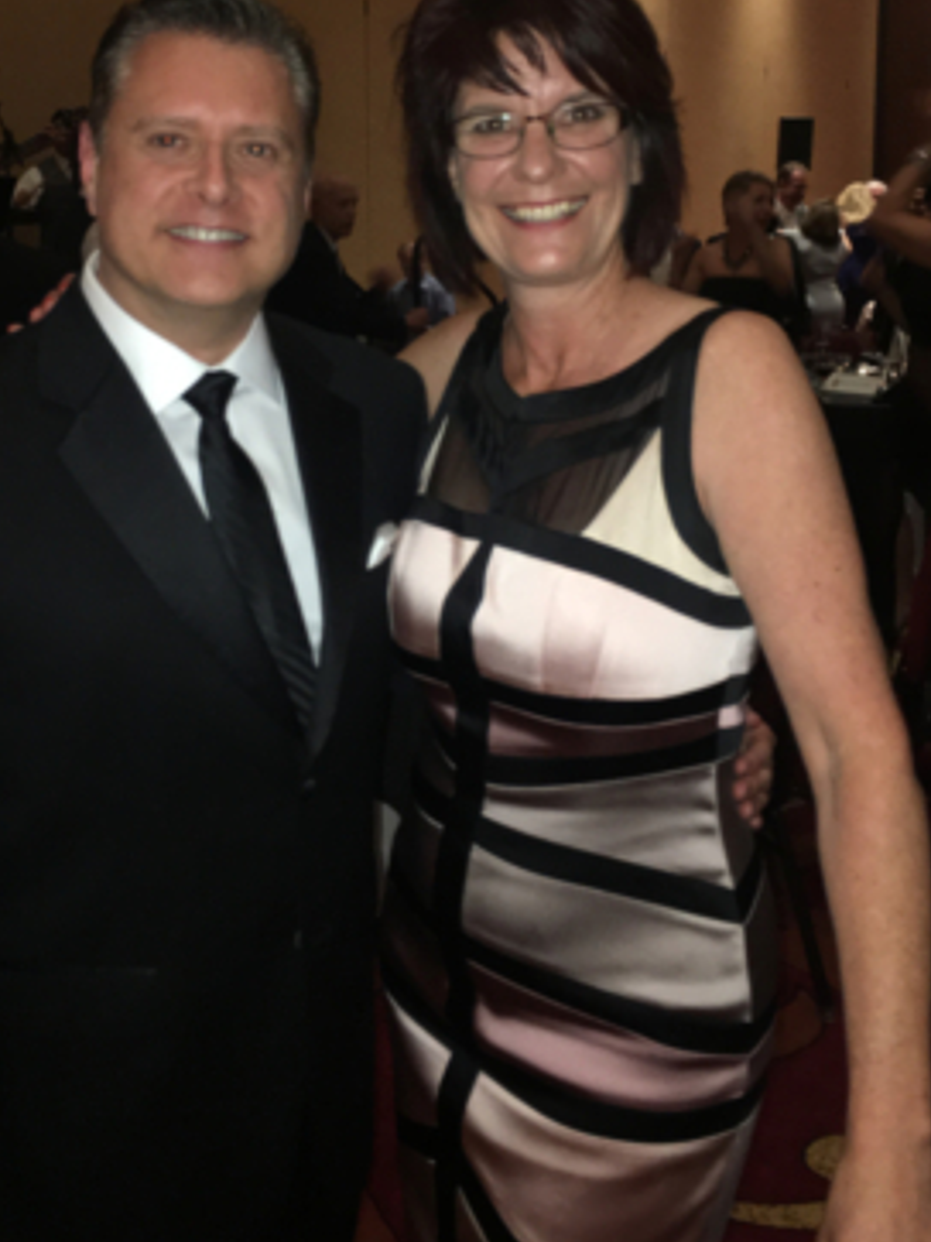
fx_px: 1435
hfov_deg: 35.9
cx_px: 412
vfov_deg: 46.0
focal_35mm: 40
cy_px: 404
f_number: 2.2
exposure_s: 1/16
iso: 100
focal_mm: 4.15
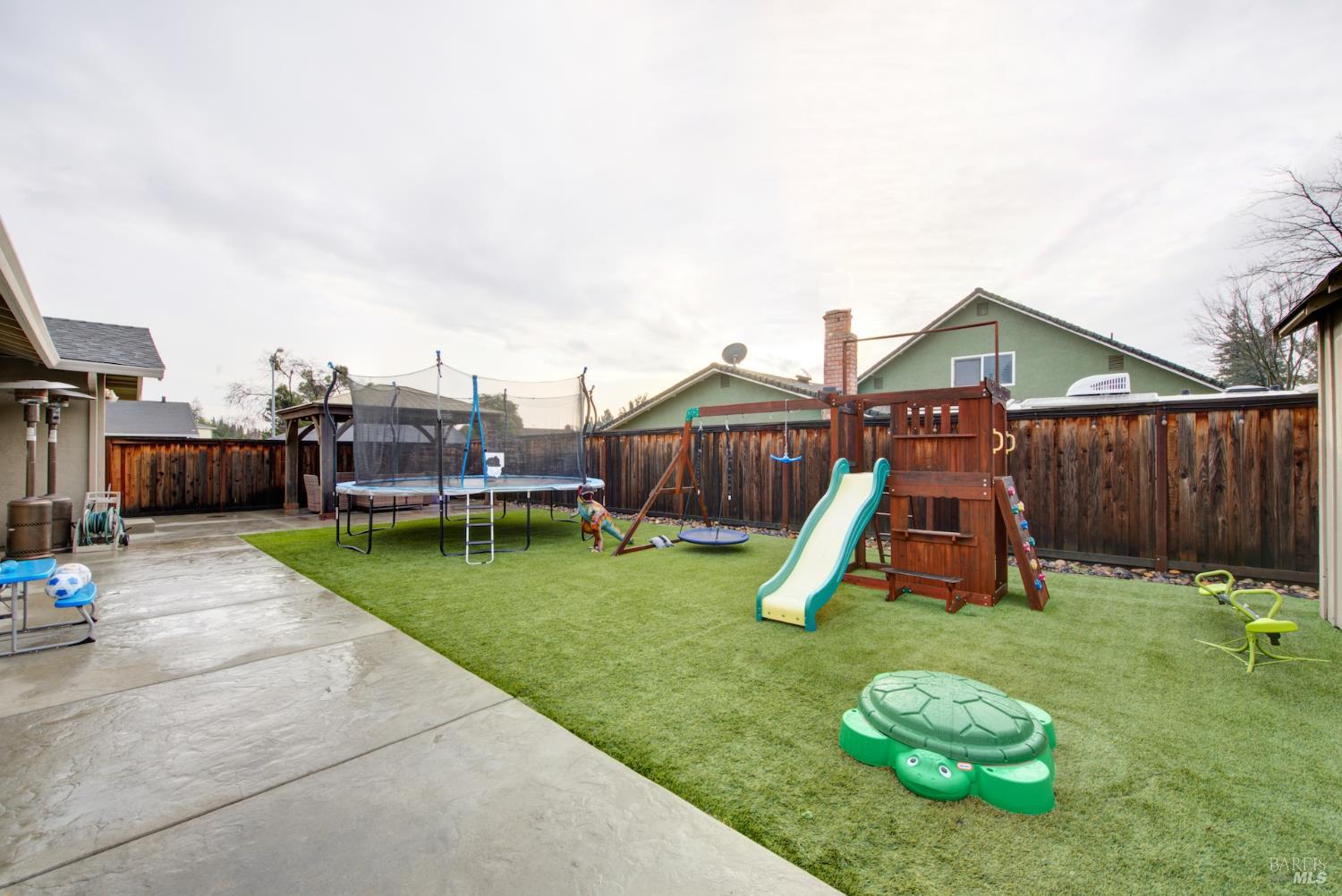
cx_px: 671
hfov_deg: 104.2
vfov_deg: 81.3
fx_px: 522
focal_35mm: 14
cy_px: 448
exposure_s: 1/30
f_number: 14
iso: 100
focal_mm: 14
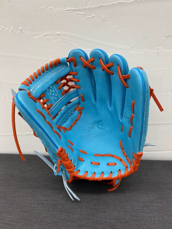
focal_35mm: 26
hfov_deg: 53.1
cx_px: 86
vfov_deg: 67.3
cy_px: 114
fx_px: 172
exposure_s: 1/120
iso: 100
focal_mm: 4.25
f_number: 1.8
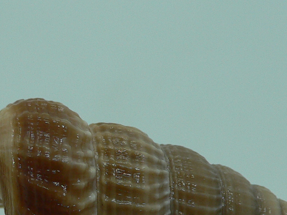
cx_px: 102
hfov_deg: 22.7
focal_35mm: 86
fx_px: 713
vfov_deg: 16.7
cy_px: 222
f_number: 2.8
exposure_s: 1/60
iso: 80
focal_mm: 4.6
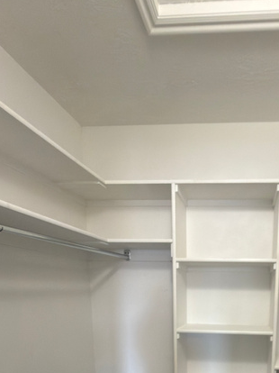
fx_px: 280
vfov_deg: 57.8
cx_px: 227
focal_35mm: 26
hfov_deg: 49.6
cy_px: 335
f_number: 2.2
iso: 125
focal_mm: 2.22
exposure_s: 1/30
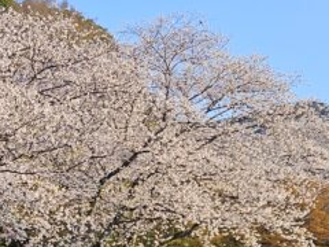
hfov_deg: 19.4
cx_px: -11
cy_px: 187
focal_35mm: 98
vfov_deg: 15.0
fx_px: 931
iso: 50
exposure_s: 1/1008
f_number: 1.8
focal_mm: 5.4
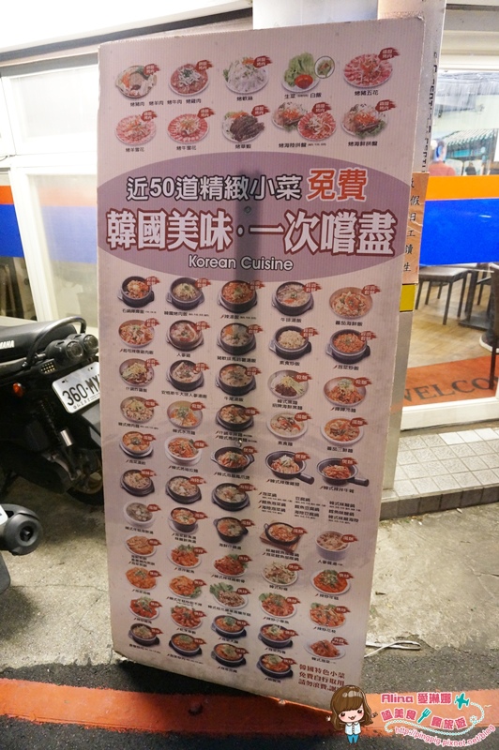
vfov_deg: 73.8
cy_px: 375
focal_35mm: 24
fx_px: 500
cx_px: 250
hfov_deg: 53.1
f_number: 3.5
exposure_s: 1/50
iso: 3200
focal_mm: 16
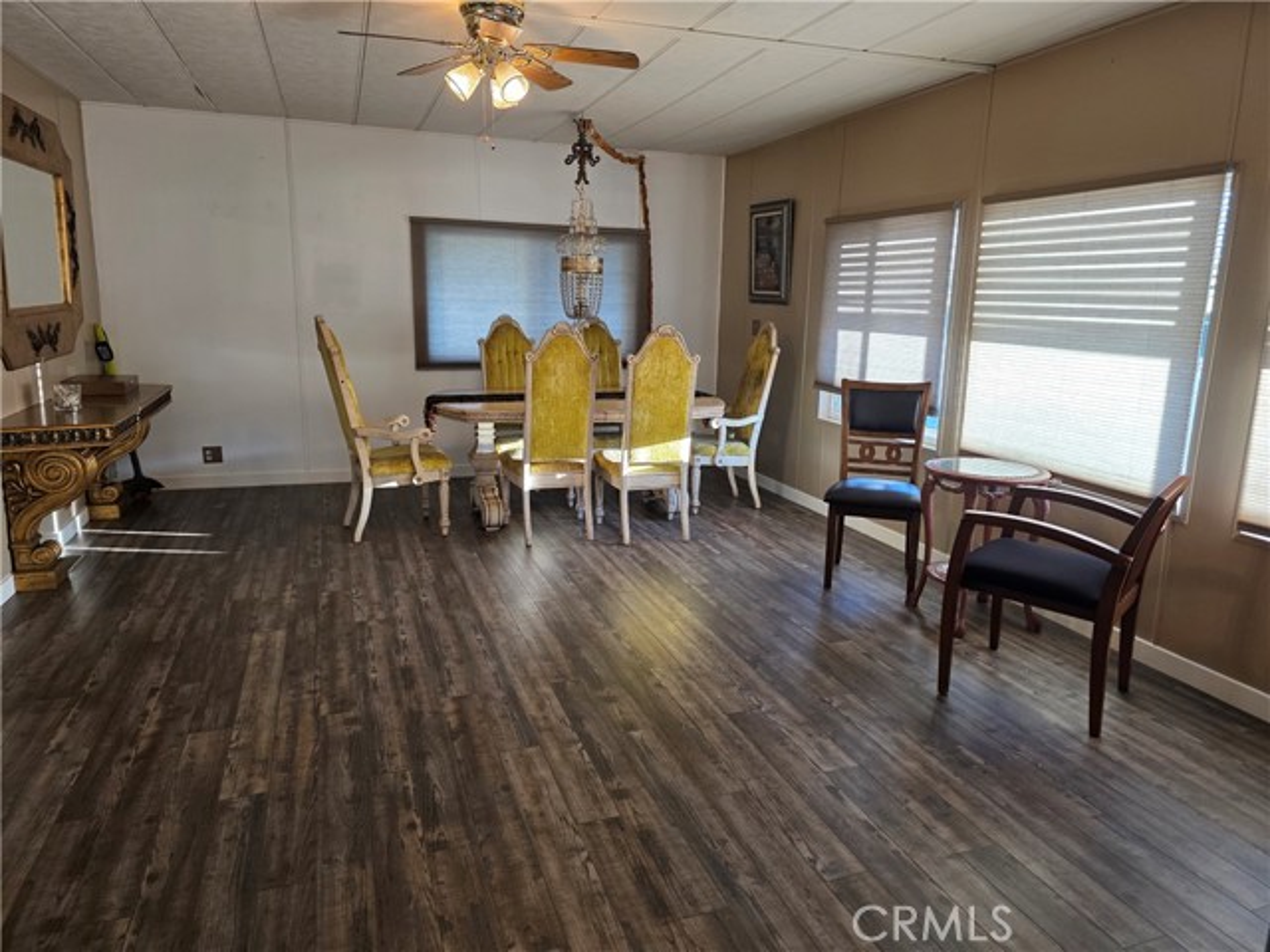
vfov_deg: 58.9
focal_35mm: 23
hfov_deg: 73.9
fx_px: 844
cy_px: 476
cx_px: 635
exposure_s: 1/120
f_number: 1.7
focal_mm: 6.3
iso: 160
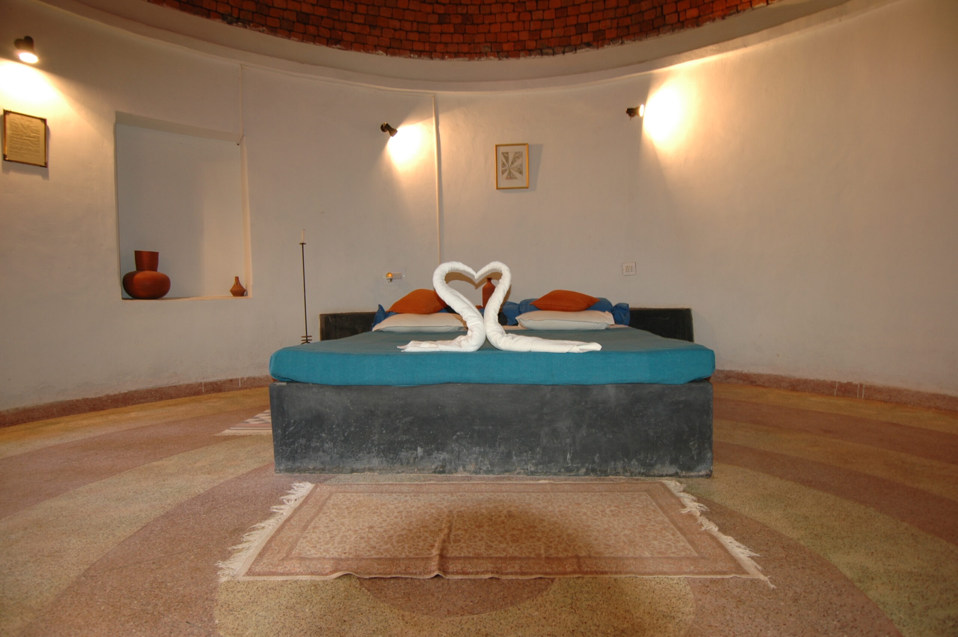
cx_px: 479
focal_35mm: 18
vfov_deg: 67.3
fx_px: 479
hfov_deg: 90.1
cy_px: 318
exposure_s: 1/6
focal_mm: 12
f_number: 4
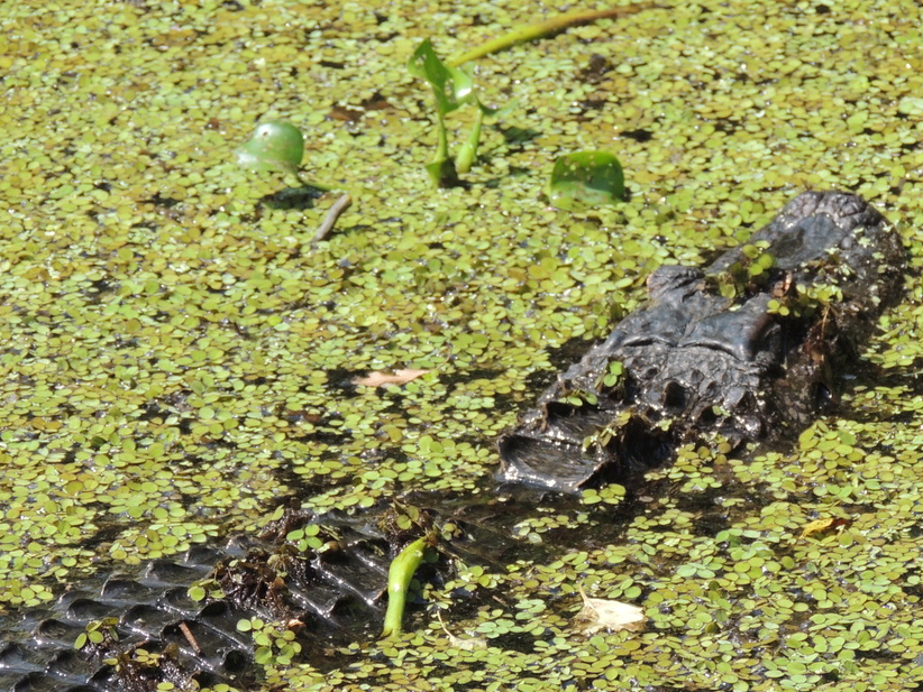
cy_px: 265
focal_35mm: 506
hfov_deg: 3.9
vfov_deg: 2.9
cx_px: 473
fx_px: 13496
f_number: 4.8
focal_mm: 57.9
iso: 250
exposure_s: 1/800
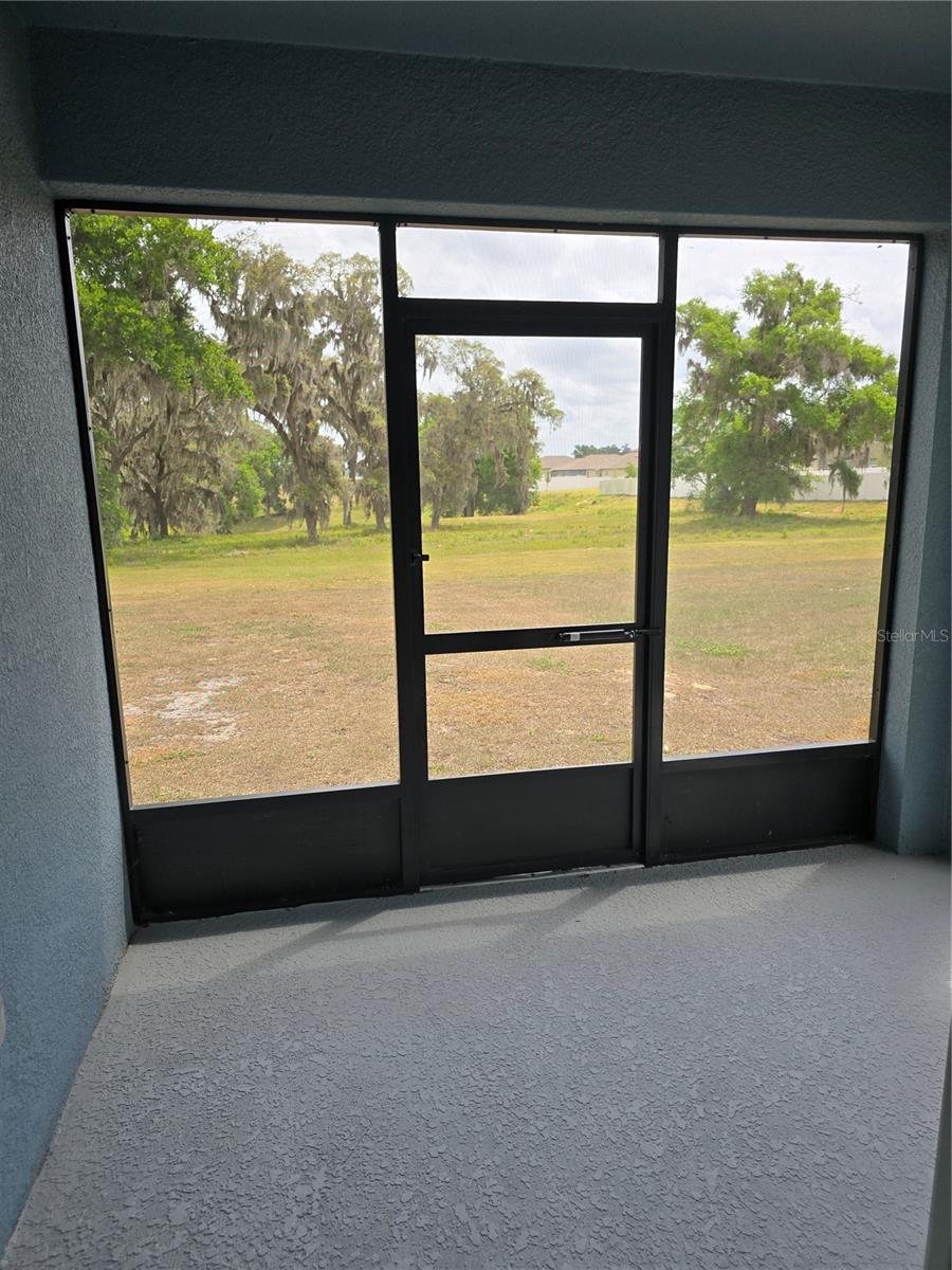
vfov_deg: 73.9
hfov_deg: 58.9
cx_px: 476
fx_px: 843
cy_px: 635
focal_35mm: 23
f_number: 1.7
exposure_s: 1/455
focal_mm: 6.3
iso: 12
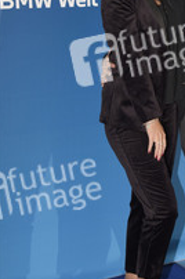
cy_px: 123
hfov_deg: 14.7
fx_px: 704
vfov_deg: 22.4
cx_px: 181
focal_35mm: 91
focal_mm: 46
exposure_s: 1/80
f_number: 6.3
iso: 1600
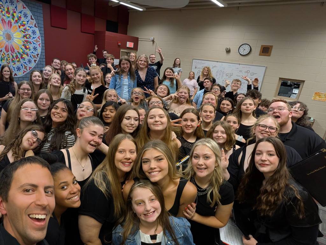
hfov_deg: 79.0
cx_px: 163
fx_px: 198
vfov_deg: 63.4
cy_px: 122
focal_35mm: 21
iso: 329
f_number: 2.2
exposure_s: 1/120
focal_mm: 2.74
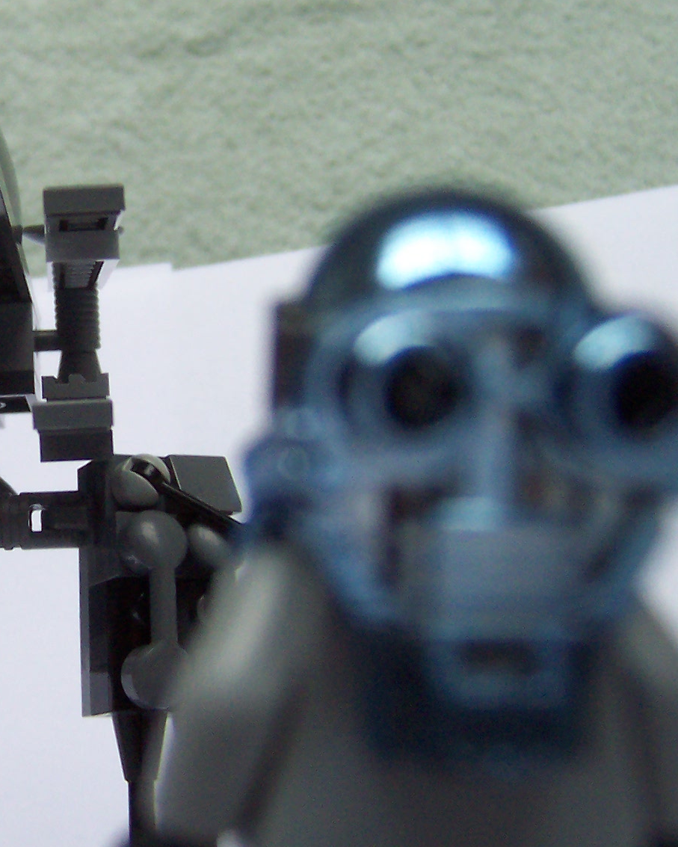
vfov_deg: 30.0
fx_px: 1580
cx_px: -4
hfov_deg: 23.2
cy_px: 404
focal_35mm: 63
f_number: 2.8
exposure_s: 1/20
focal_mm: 5.6
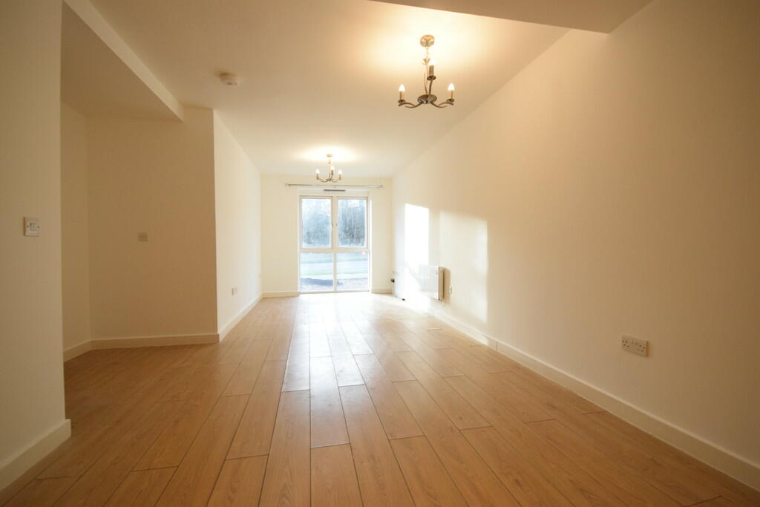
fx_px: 317
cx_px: 380
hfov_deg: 100.4
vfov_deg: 77.3
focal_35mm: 15
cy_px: 254
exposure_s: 1/200
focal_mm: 10
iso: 1250
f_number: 4.5
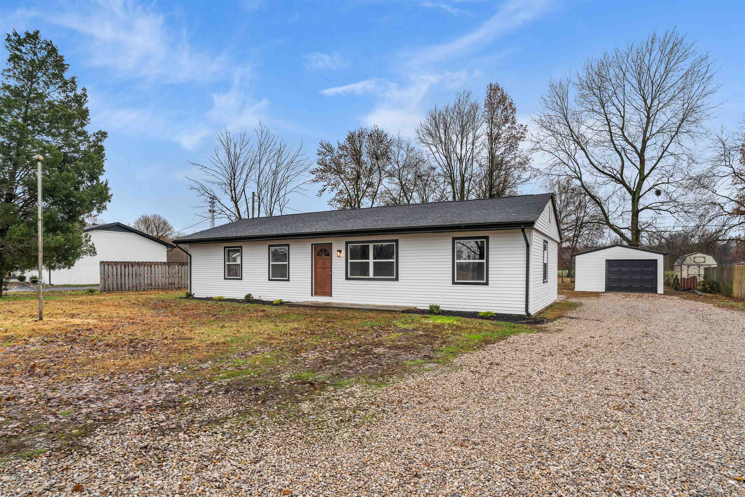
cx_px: 372
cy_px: 248
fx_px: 393
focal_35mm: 19
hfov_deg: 86.9
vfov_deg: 64.5
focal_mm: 19
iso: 400
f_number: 5.6
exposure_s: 1/500
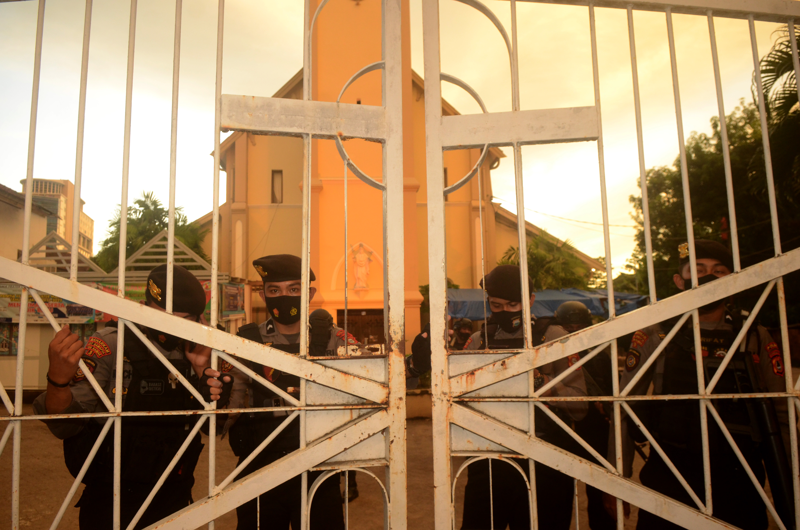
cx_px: 400
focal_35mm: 26
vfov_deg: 50.2
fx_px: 565
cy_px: 265
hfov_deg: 70.5
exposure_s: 1/125
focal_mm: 17
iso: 800
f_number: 5.6
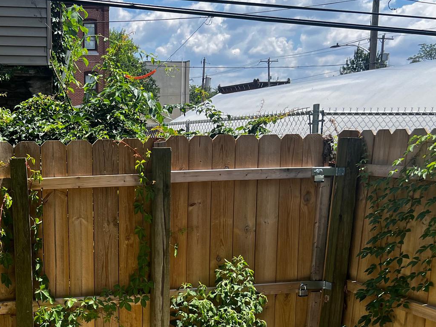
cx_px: 85
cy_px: 275
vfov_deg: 27.3
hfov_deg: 35.6
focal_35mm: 52
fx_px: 655
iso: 50
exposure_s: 1/2994
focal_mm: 5.7
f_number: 1.5
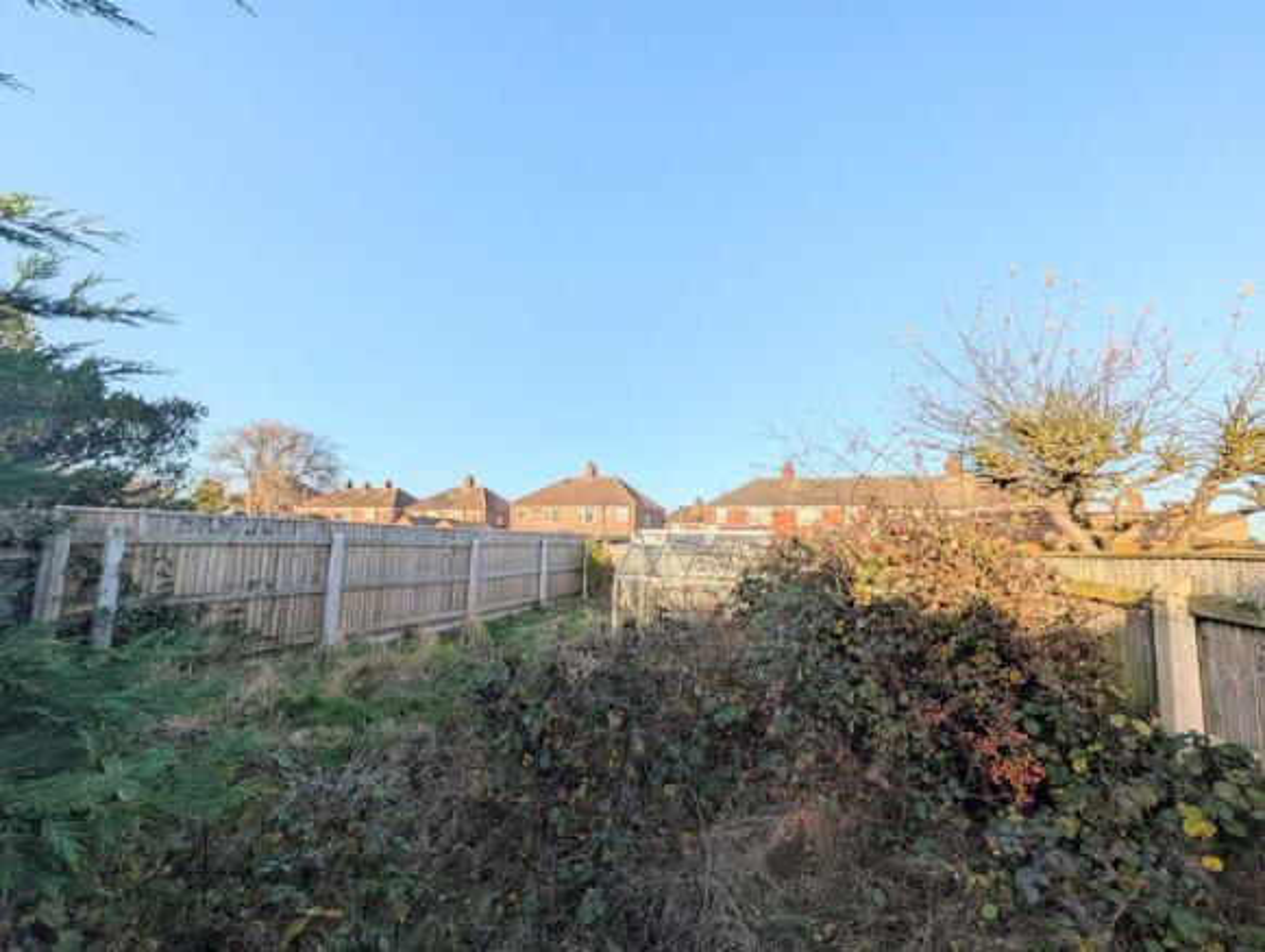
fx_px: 439
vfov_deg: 94.6
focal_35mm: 12
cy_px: 476
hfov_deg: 110.5
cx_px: 632
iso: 46
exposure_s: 1/2020
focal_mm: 2.02
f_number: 1.7
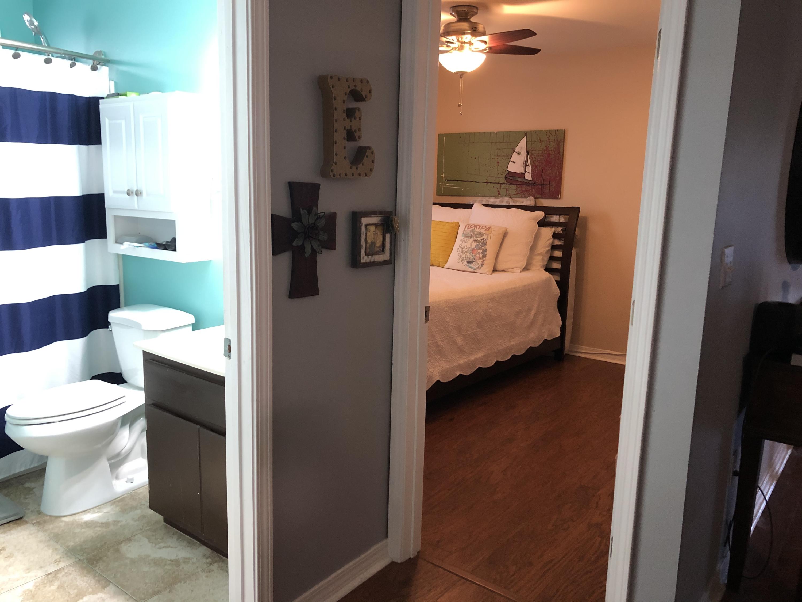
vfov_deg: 49.7
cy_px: 301
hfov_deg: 63.4
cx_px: 401
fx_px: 649
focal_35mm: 28
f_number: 1.8
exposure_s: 1/15
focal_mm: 3.99
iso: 64
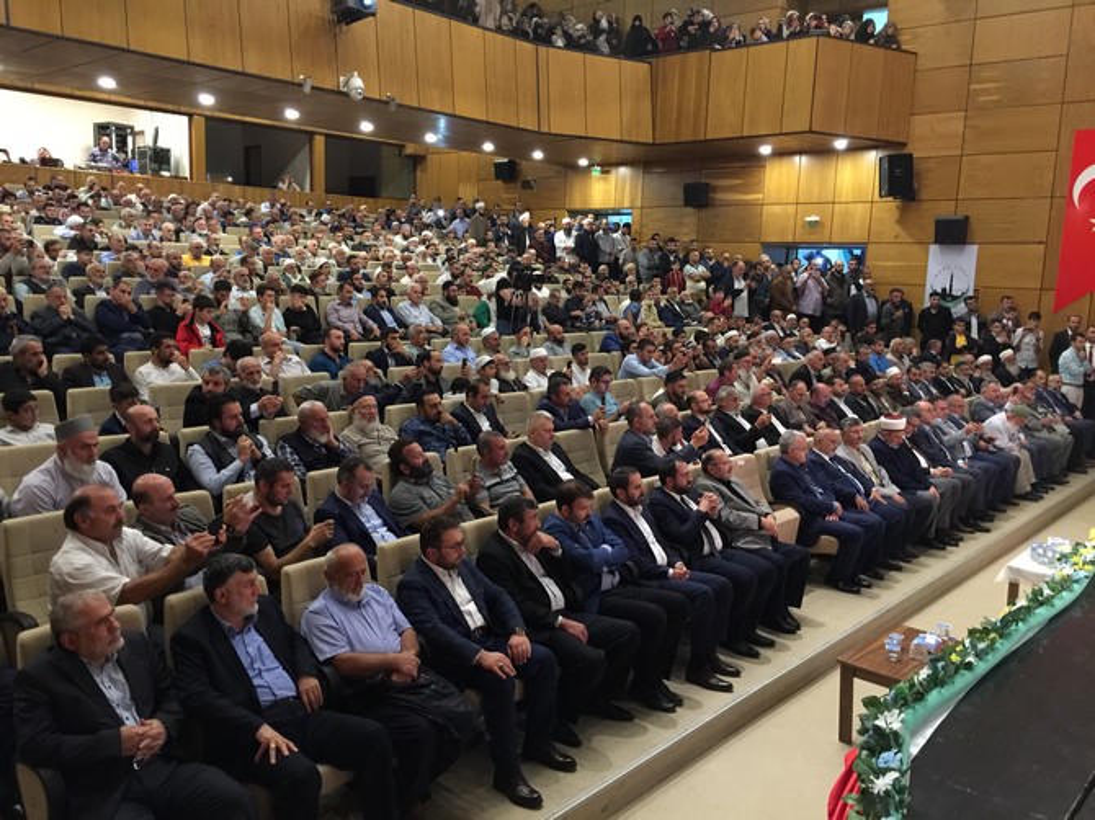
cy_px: 410
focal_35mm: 29
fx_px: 917
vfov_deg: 48.2
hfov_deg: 61.7
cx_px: 548
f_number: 2.2
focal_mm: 4.15
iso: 160
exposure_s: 1/8
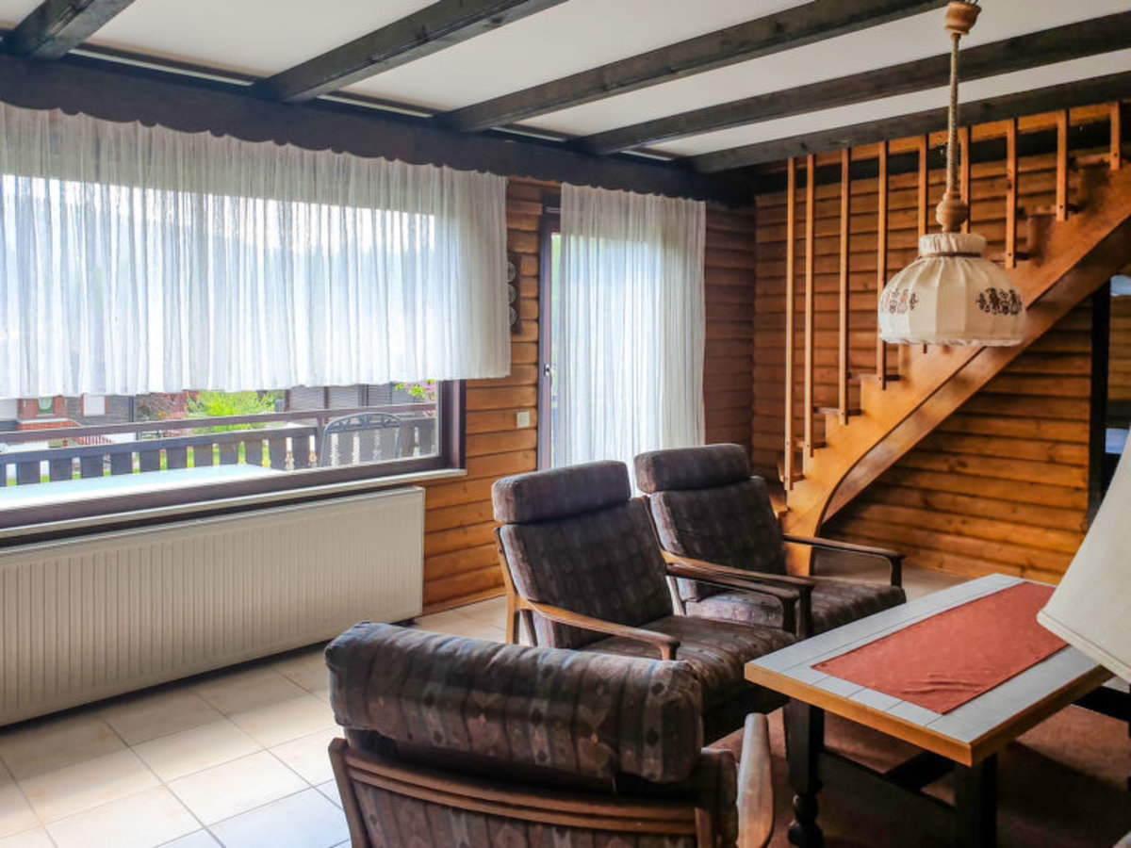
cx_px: 566
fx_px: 849
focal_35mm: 26
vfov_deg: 53.1
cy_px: 424
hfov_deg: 67.3
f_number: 2.4
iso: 50
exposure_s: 1/110
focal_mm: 4.3
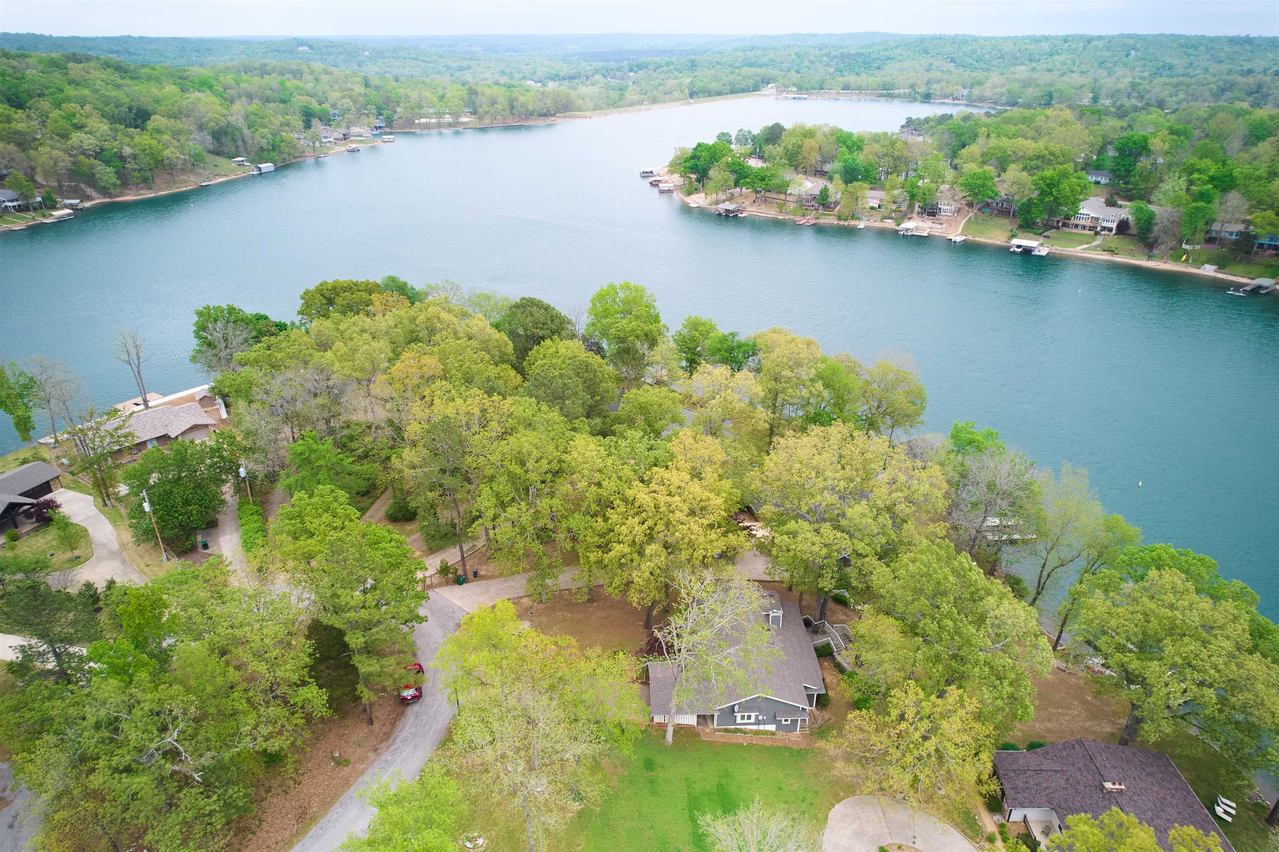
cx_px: 640
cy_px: 426
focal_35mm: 22
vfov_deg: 57.2
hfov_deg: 78.6
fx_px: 781
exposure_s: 1/640
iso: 100
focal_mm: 8.38
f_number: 2.8
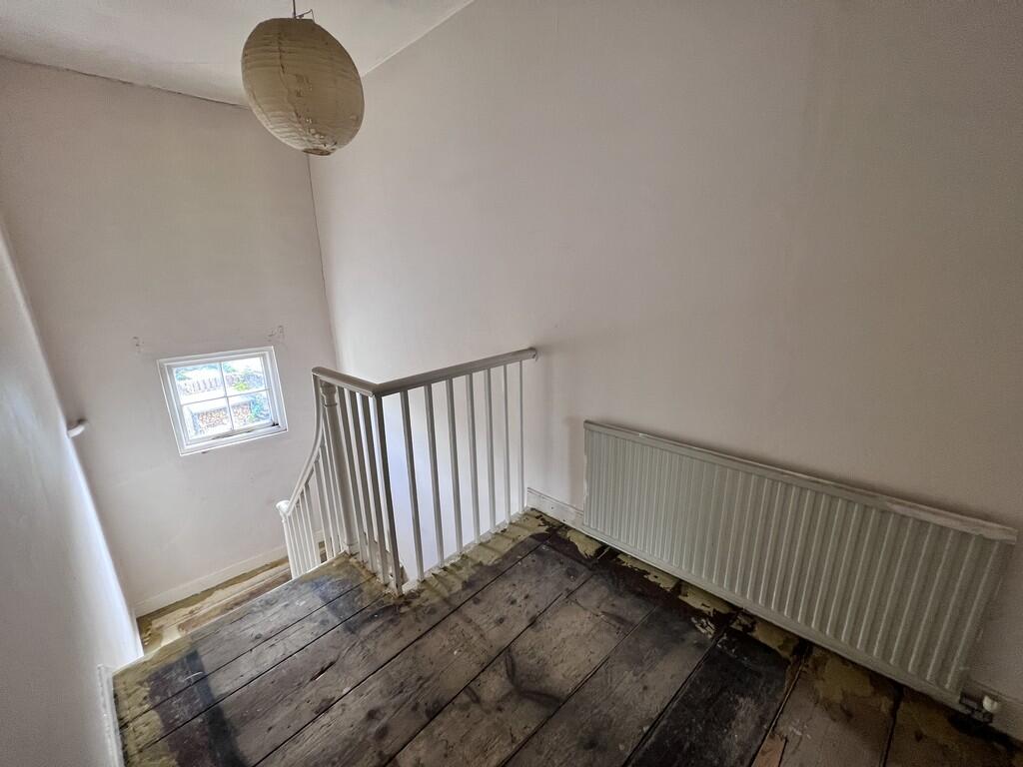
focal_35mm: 13
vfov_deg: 89.9
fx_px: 384
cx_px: 512
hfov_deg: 106.2
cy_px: 384
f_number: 1.8
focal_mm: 1.57
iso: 160
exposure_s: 1/99
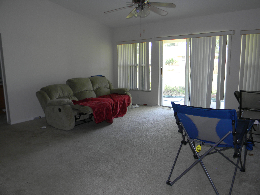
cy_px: 98
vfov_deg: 49.7
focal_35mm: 28
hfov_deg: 63.4
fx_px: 210
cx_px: 130
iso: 80
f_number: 3.5
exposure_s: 1/30
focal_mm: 5
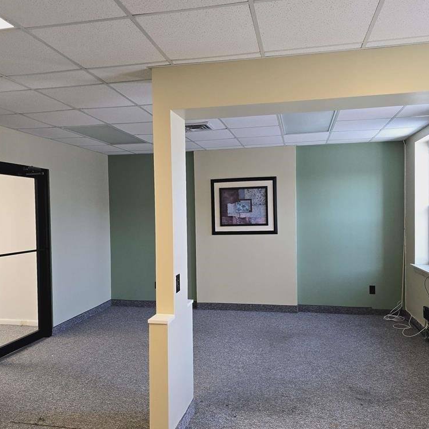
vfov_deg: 57.3
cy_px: 217
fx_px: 393
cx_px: 228
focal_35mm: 28
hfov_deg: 57.3
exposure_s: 1/120
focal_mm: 6.3
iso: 160
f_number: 1.7
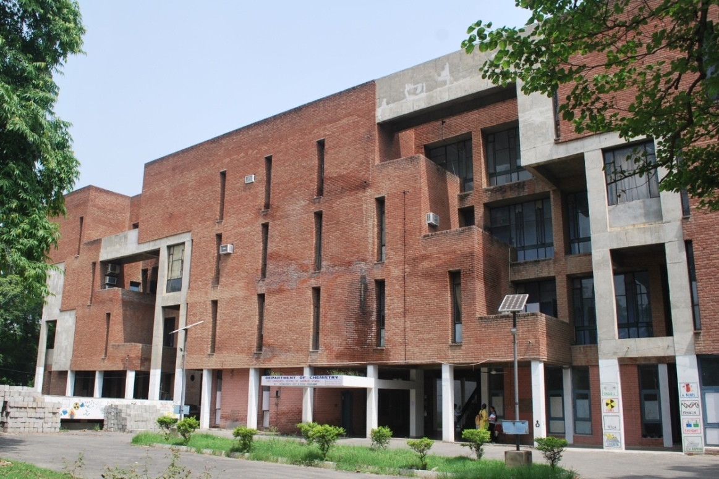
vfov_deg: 48.0
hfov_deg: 67.4
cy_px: 240
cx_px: 360
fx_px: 539
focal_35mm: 27
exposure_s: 1/200
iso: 100
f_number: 7.1
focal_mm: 18
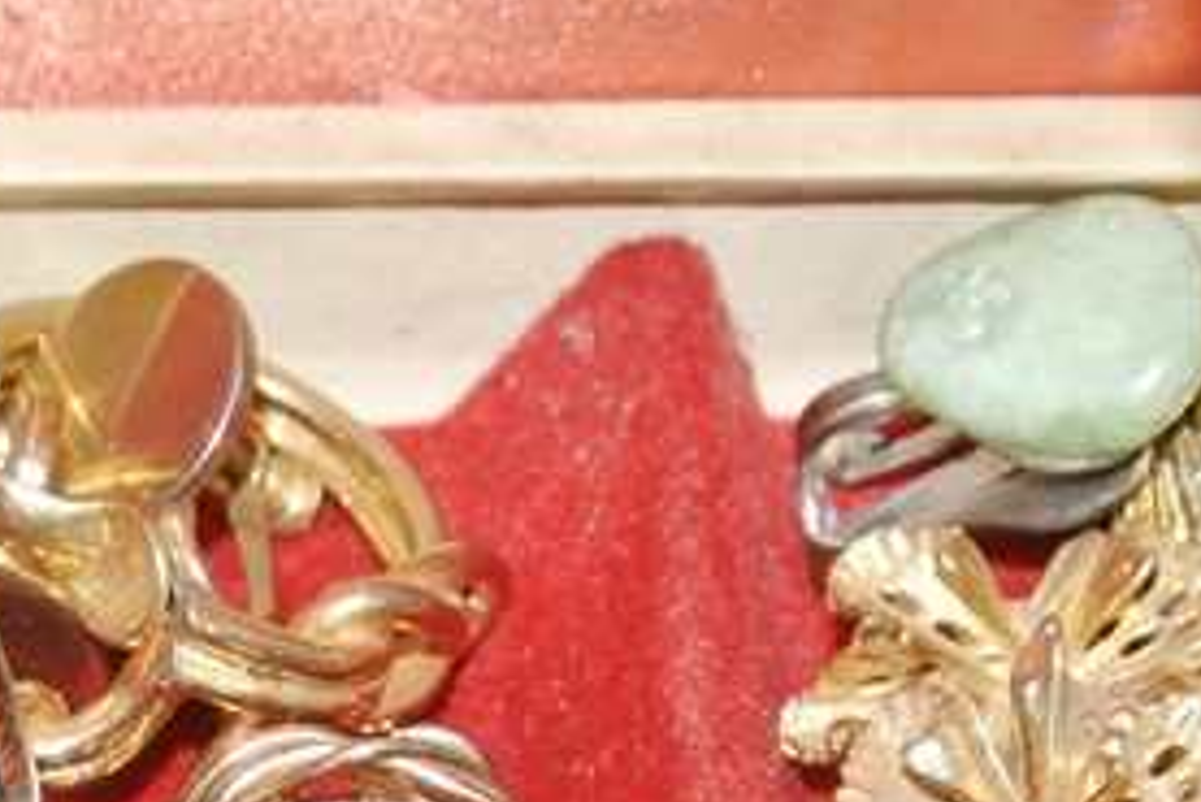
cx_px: -48
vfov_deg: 6.9
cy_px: 1402
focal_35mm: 195
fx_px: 6509
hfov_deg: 10.4
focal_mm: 20.3
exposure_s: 1/60
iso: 560
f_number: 5
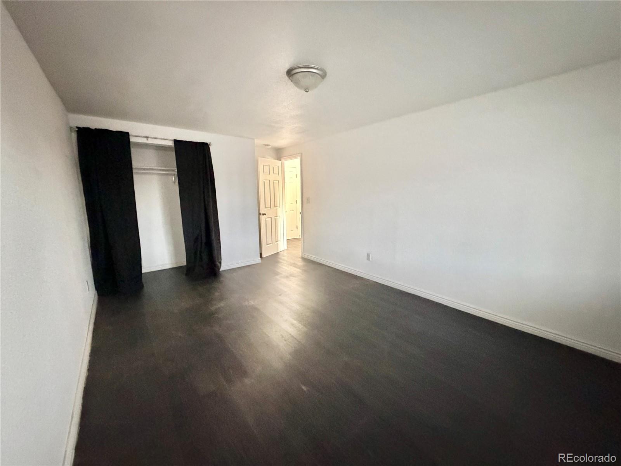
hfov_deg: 102.1
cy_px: 233
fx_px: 251
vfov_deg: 85.7
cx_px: 310
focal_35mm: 14
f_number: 2.2
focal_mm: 2.22
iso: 1250
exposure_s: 1/40
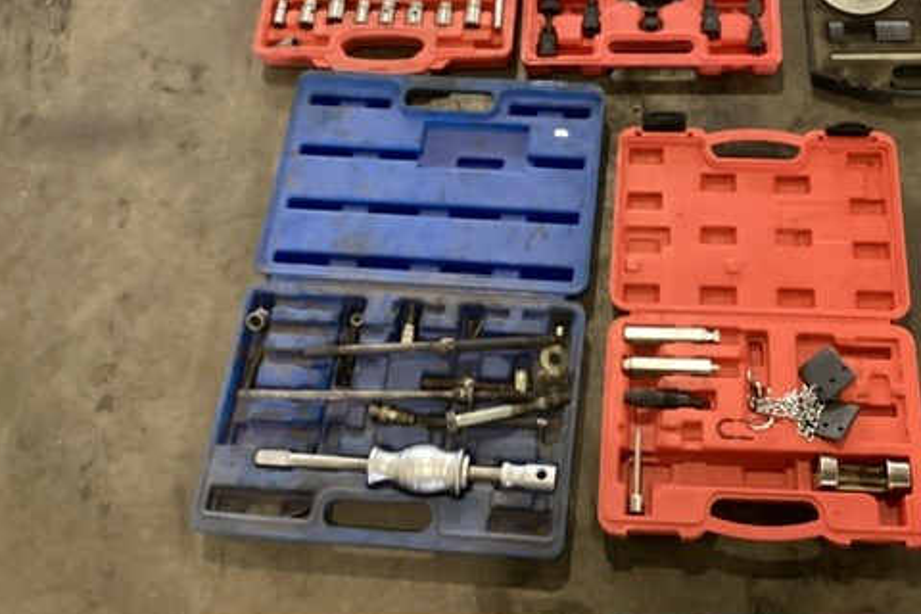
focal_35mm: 43
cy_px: 167
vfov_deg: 30.7
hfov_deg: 44.9
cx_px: 599
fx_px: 1100
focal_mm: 3.3
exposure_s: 1/40
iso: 320
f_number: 2.4
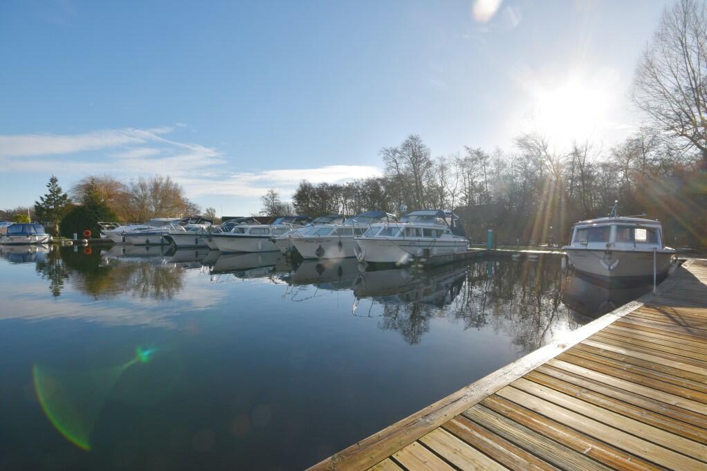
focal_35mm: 15
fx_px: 295
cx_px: 354
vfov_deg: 77.3
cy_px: 236
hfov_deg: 100.4
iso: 100
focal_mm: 10
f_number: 13
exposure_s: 1/200
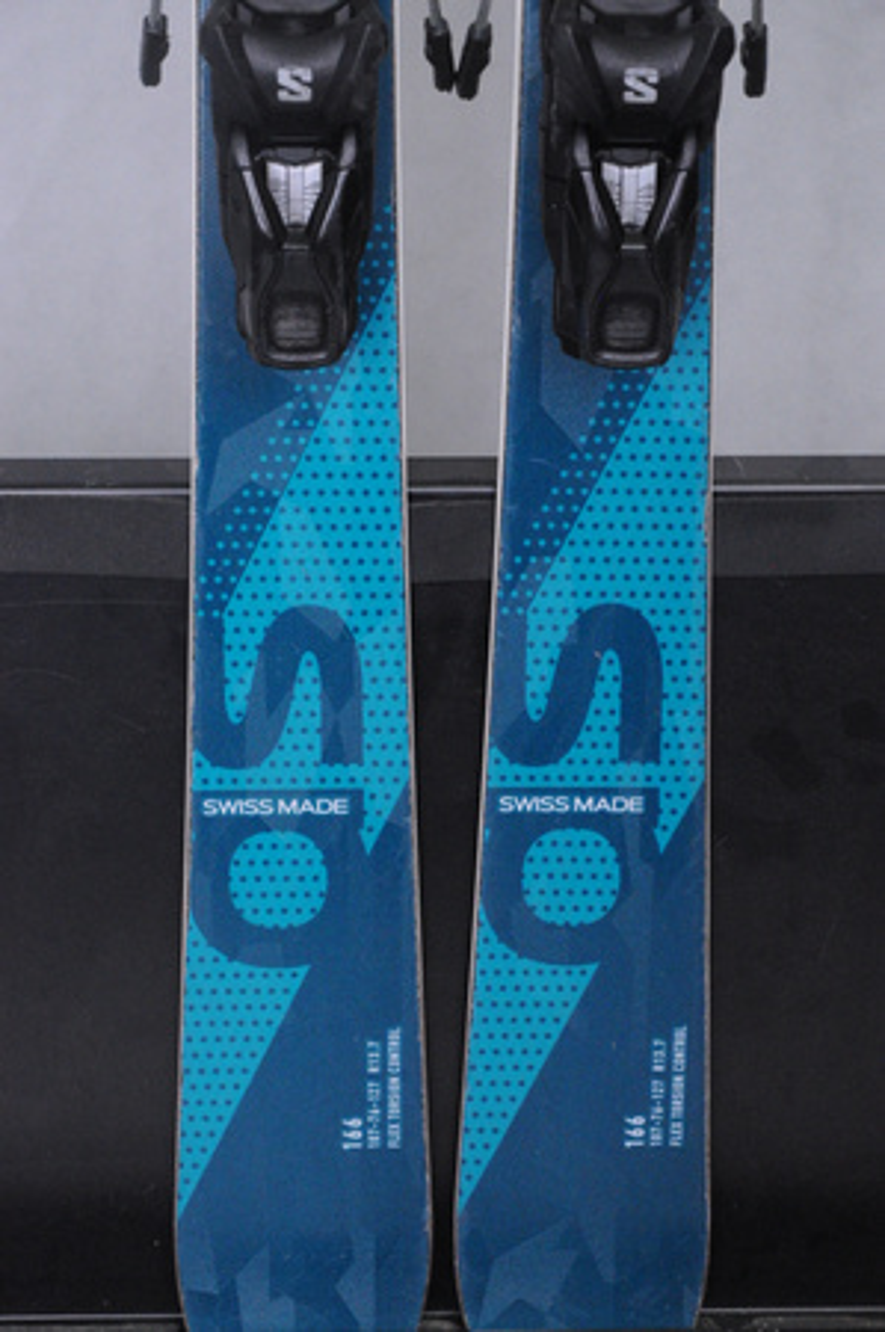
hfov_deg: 12.2
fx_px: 4158
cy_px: 666
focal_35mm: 112
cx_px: 442
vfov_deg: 18.2
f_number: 8
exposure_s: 1/125
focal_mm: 75
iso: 3200
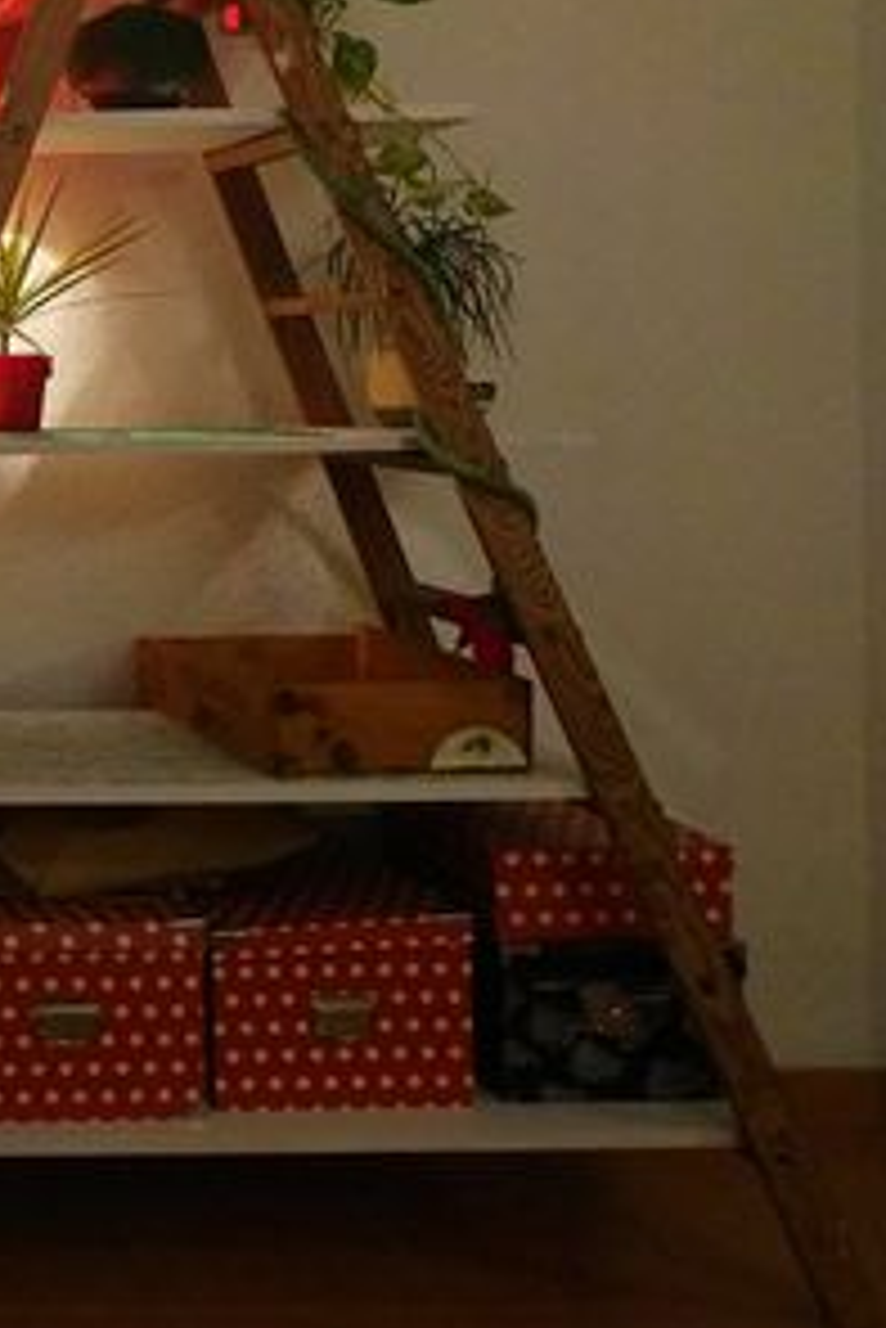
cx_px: -391
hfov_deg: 21.3
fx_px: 2028
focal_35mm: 55
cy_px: 324
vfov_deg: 35.4
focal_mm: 3.6
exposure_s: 1/25
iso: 320
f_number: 1.9
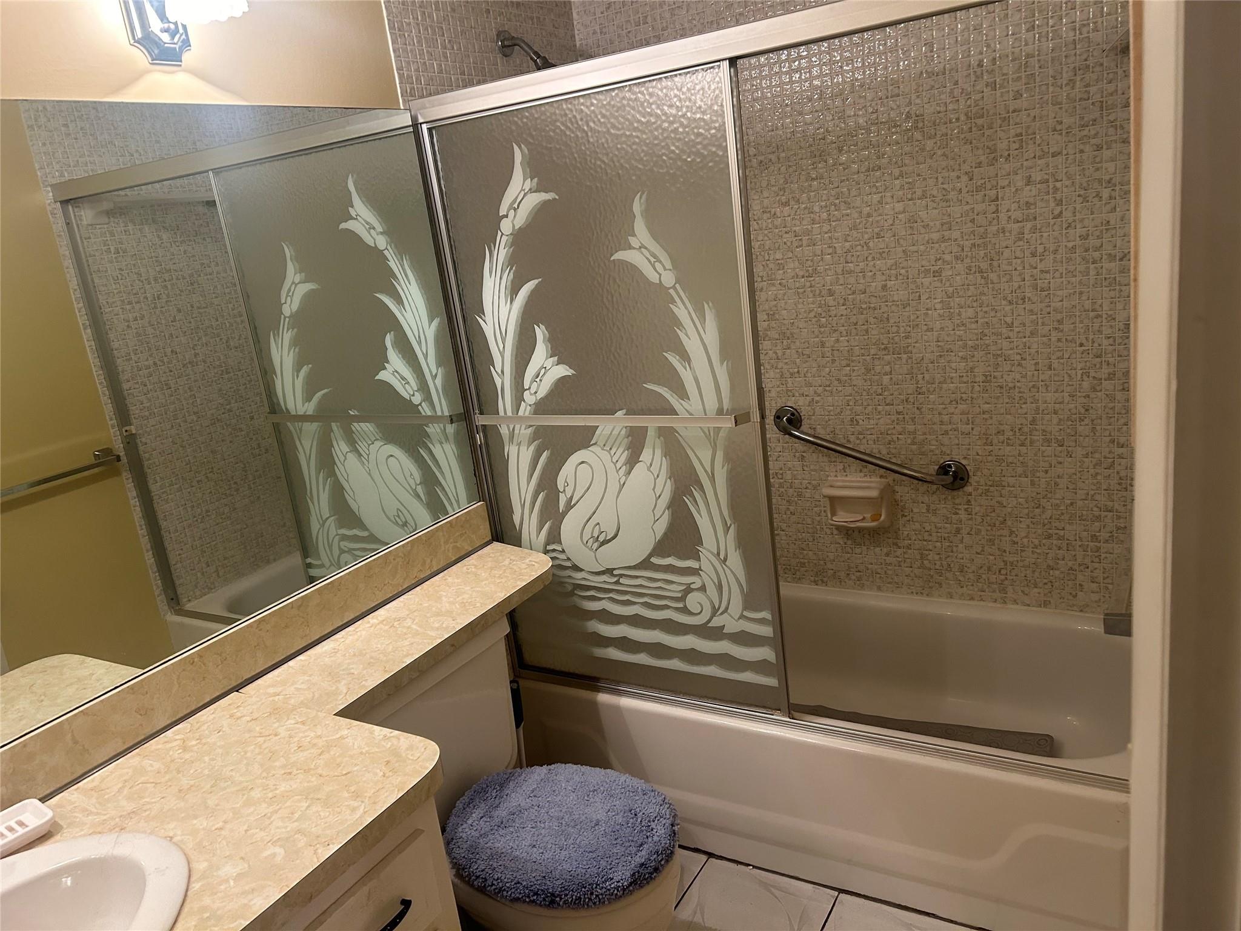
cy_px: 466
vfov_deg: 53.1
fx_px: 932
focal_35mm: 26
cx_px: 620
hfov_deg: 67.3
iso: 200
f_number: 1.5
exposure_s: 1/60
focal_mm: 5.7
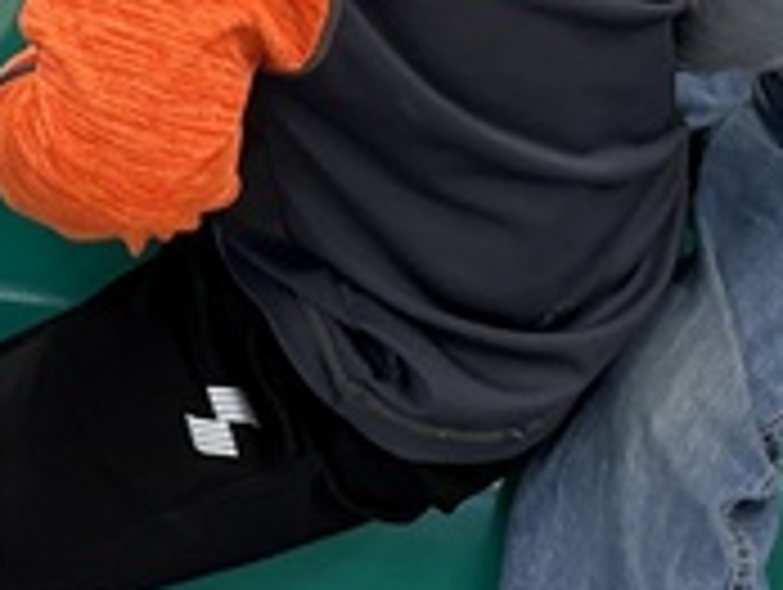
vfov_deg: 9.4
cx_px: 364
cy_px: -396
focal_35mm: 153
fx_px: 3466
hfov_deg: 12.9
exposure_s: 1/60
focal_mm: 5.96
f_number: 1.6
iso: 125
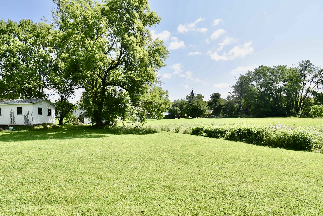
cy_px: 122
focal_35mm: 18
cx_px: 134
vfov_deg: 67.1
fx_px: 162
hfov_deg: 89.2
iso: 110
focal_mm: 10
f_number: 8
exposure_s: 1/250
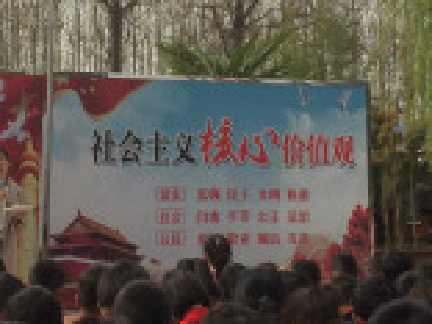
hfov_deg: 21.1
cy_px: -7
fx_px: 1161
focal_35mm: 93
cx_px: 186
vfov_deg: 15.6
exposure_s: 1/3165
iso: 32
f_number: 2.2
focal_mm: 4.15
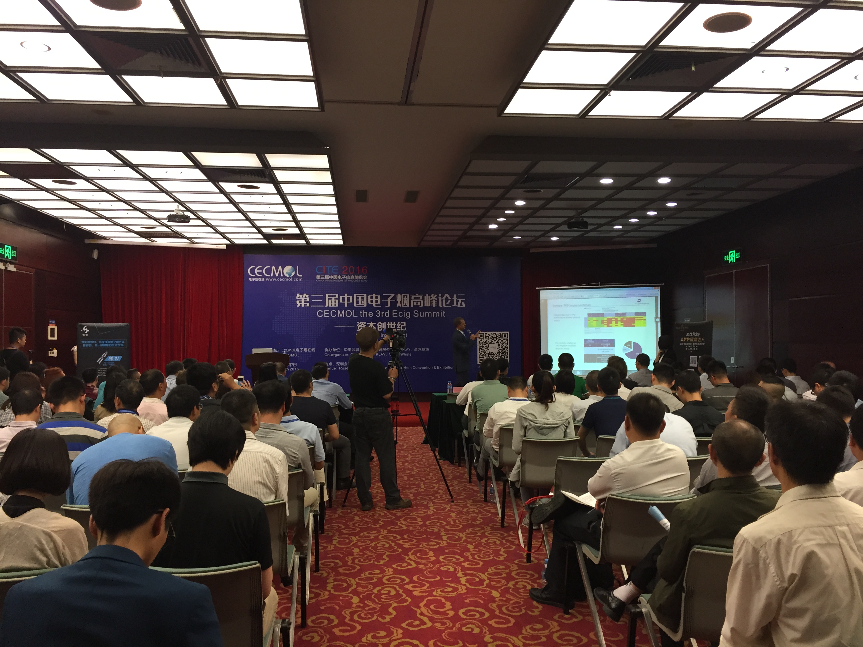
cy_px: 324
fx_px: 723
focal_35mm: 29
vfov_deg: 48.2
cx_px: 432
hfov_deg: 61.7
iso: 100
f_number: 2.2
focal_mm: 4.15
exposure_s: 1/30
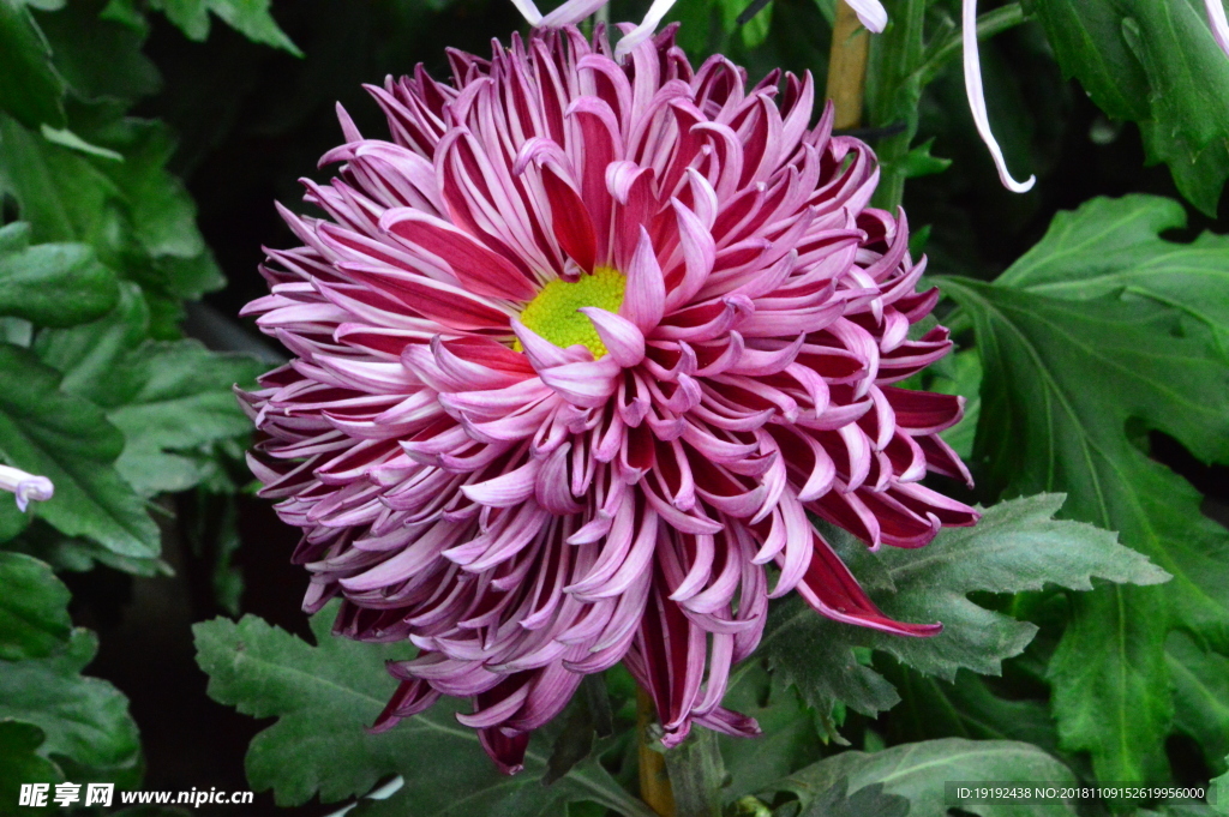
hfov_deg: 11.2
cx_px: 614
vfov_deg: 7.5
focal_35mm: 183
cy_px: 408
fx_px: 6242
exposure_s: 1/80
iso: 6400
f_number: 22
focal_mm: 122
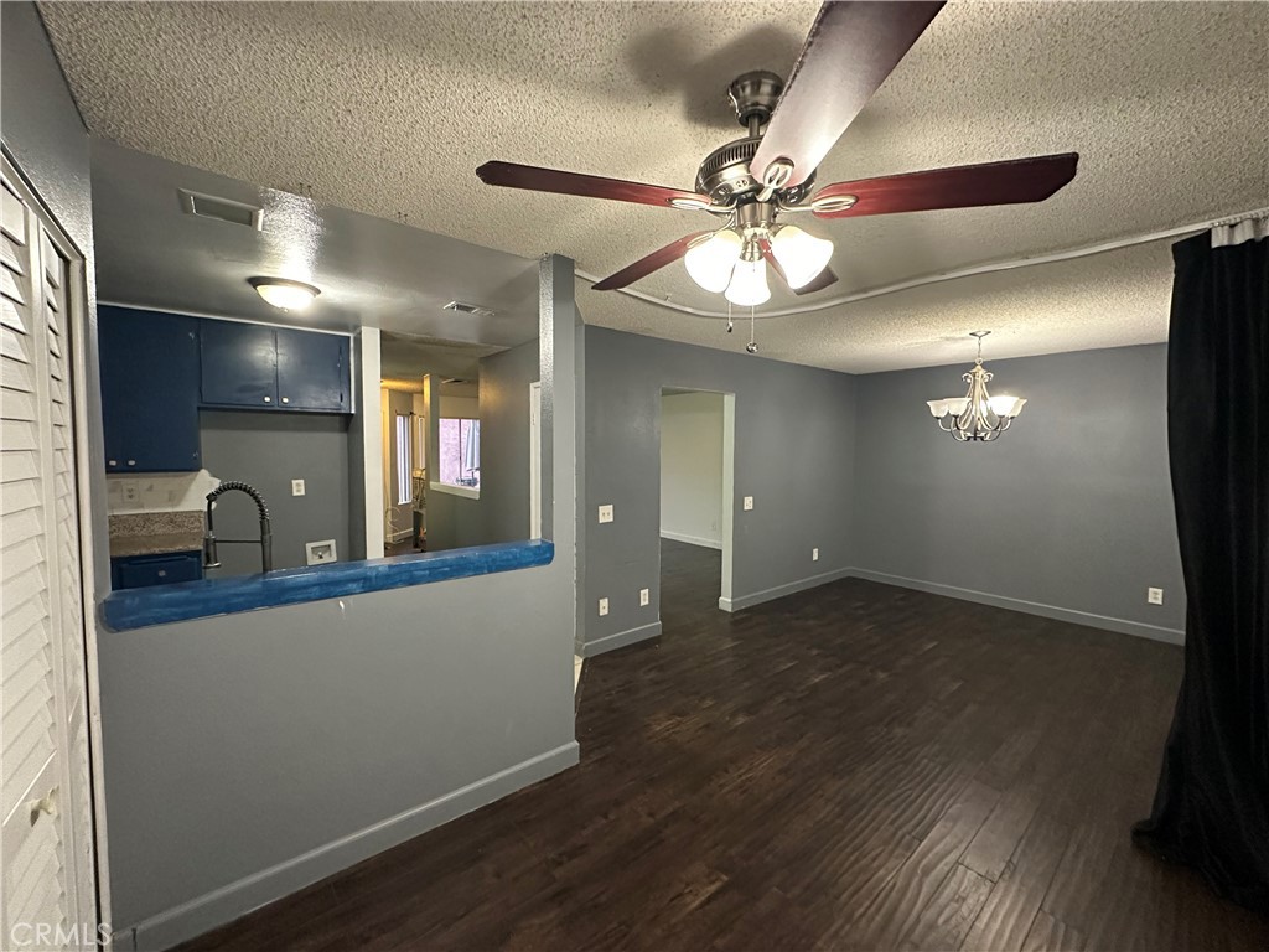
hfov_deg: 102.1
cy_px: 476
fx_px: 513
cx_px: 634
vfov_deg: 85.7
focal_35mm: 14
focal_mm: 2.22
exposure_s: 1/60
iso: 800
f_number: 2.2
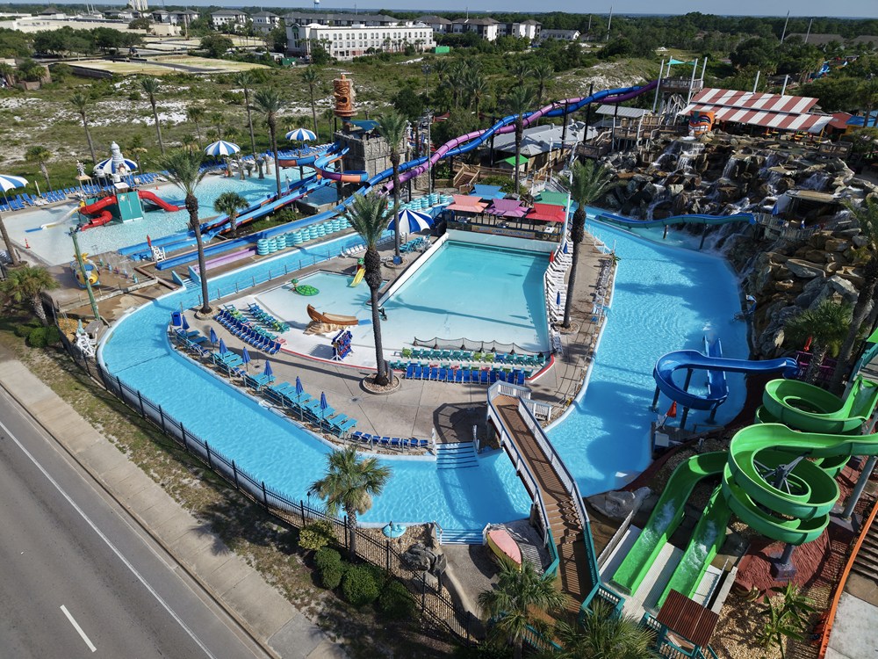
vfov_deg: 56.8
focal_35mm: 24
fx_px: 609
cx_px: 439
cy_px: 330
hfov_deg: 71.6
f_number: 1.8
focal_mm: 8.67
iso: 100
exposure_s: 1/30
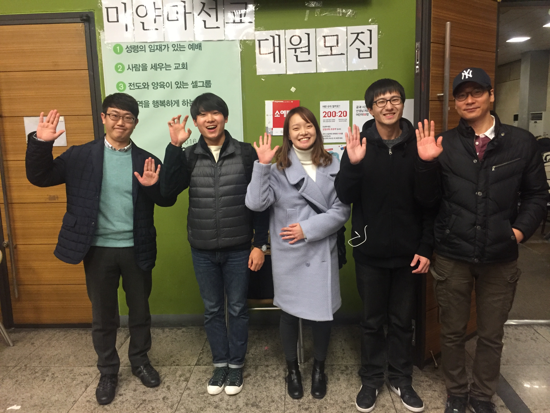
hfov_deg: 61.7
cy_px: 206
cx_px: 275
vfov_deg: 48.2
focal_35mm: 29
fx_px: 461
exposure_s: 1/30
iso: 200
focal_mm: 4.15
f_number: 2.2
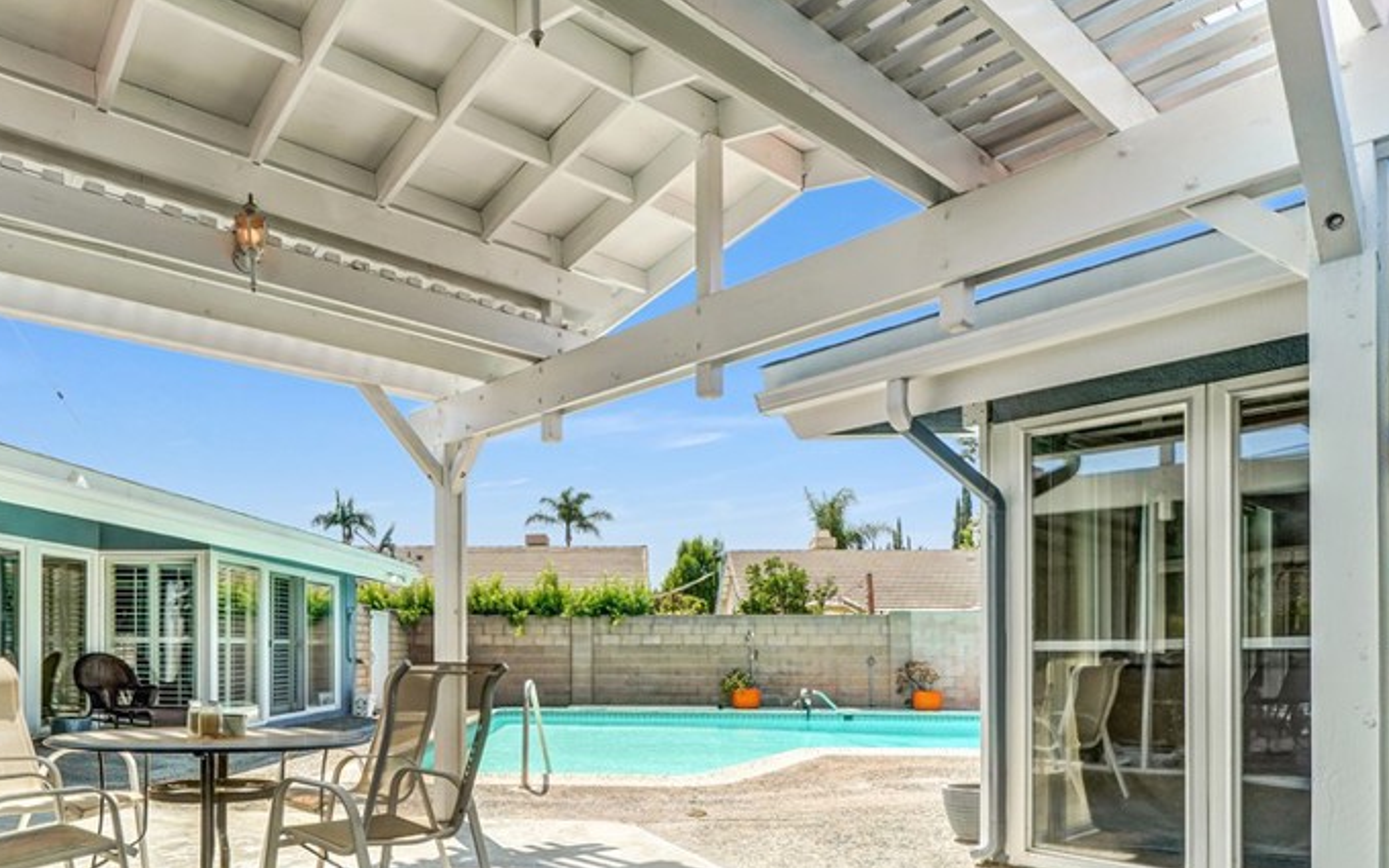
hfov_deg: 76.8
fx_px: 871
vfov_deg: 51.2
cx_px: 607
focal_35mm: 23
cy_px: 627
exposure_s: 1/50
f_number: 11
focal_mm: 10
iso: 100
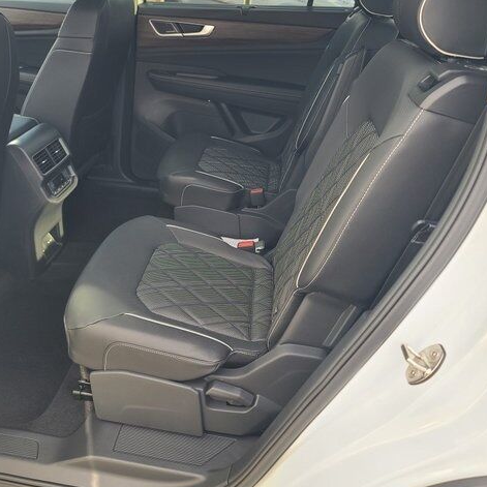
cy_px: 247
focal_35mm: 30
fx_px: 478
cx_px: 193
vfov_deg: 54.0
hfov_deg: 53.6
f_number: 1.8
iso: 40
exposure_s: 1/120
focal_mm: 7
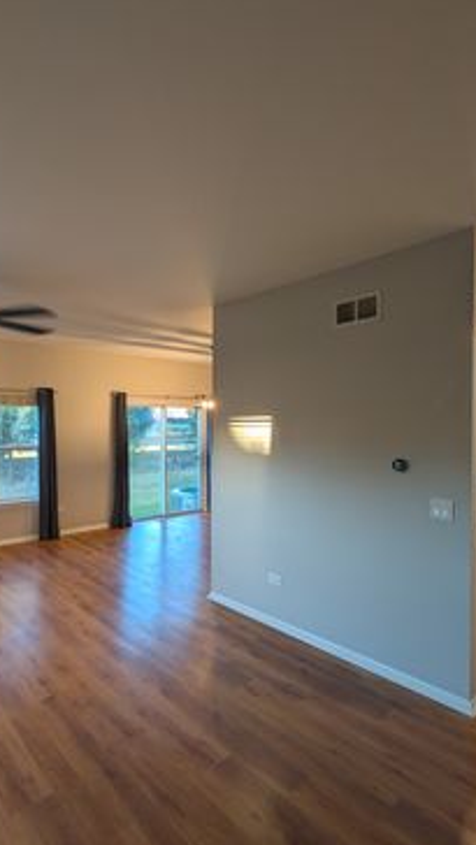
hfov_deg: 60.1
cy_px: 428
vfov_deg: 92.6
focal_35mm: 18
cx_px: 174
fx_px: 404
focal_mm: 2.02
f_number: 1.7
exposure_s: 1/40
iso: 56
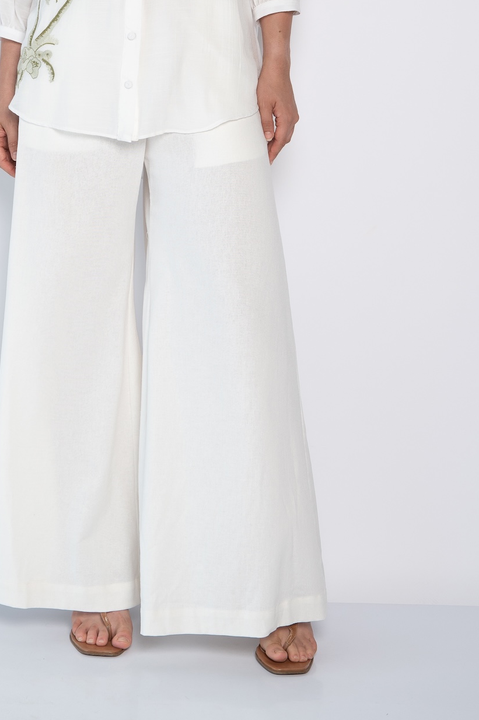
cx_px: 156
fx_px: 1899
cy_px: 89
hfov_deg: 14.4
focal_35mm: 95
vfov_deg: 21.1
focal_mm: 52
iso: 200
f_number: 4.5
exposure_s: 1/125
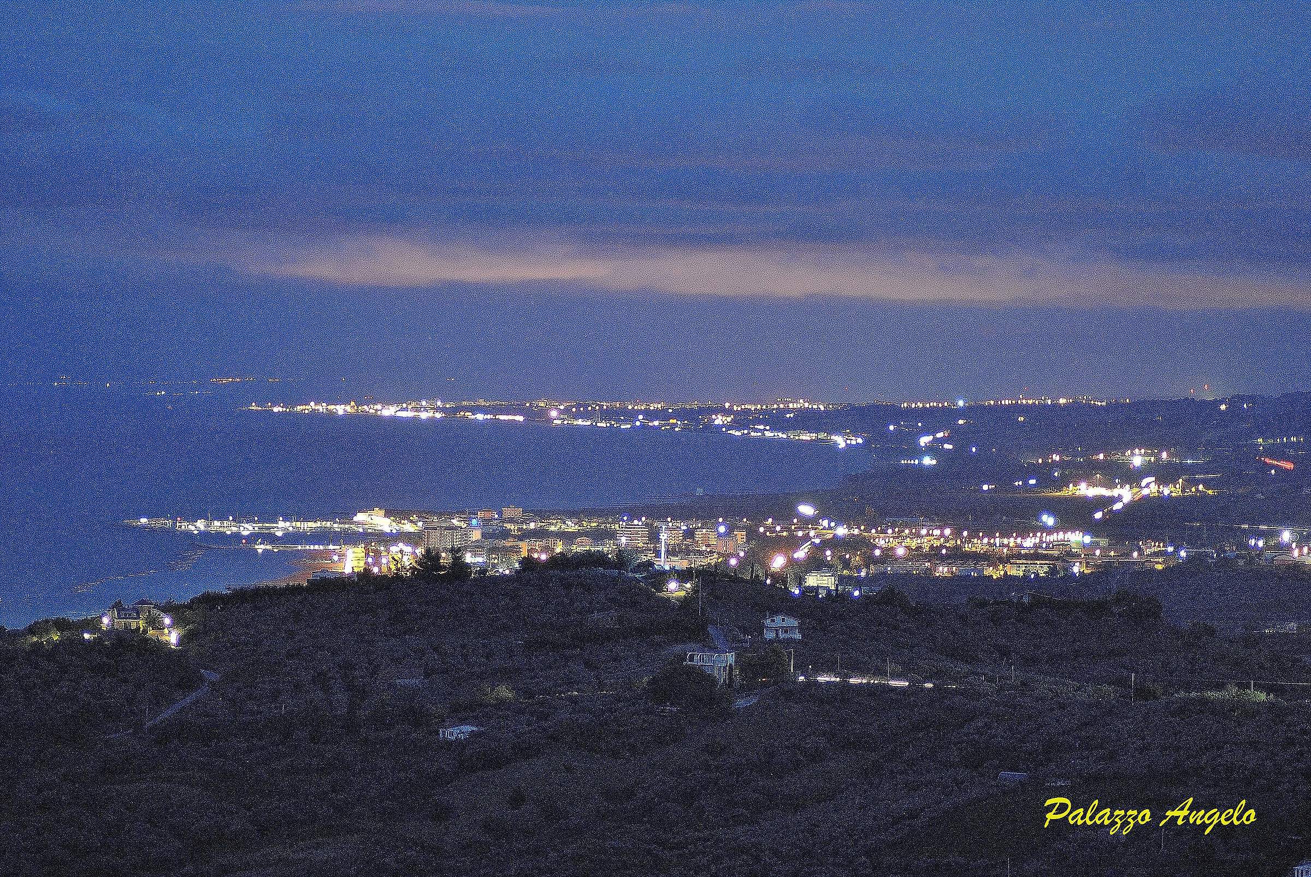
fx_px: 6671
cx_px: 656
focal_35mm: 183
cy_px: 438
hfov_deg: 11.2
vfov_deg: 7.5
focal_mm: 122
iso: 400
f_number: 4.2
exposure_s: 8
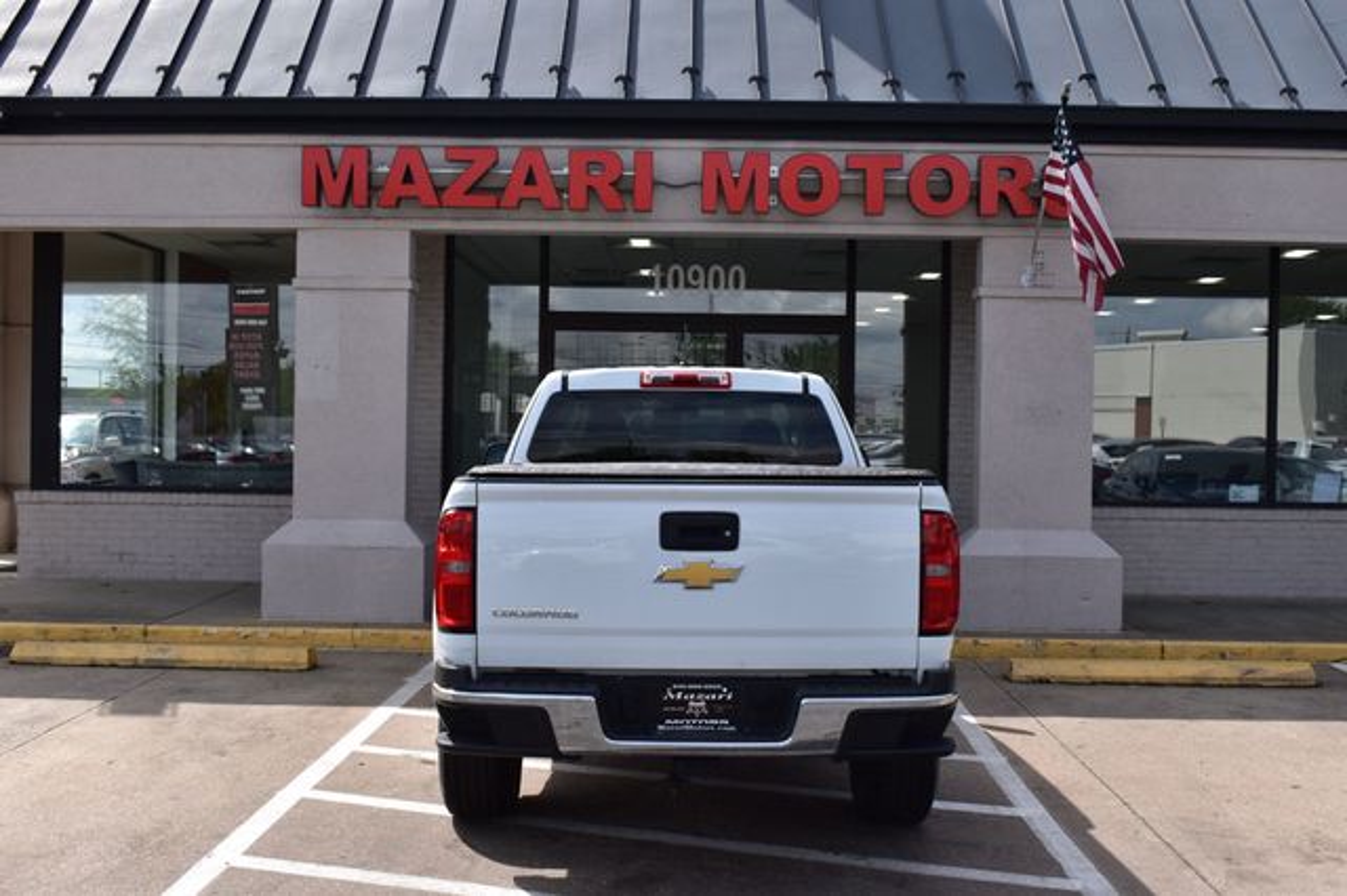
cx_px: 674
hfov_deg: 47.9
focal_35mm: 40
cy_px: 448
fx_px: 1515
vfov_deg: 33.0
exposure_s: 1/500
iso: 360
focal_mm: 27
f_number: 11
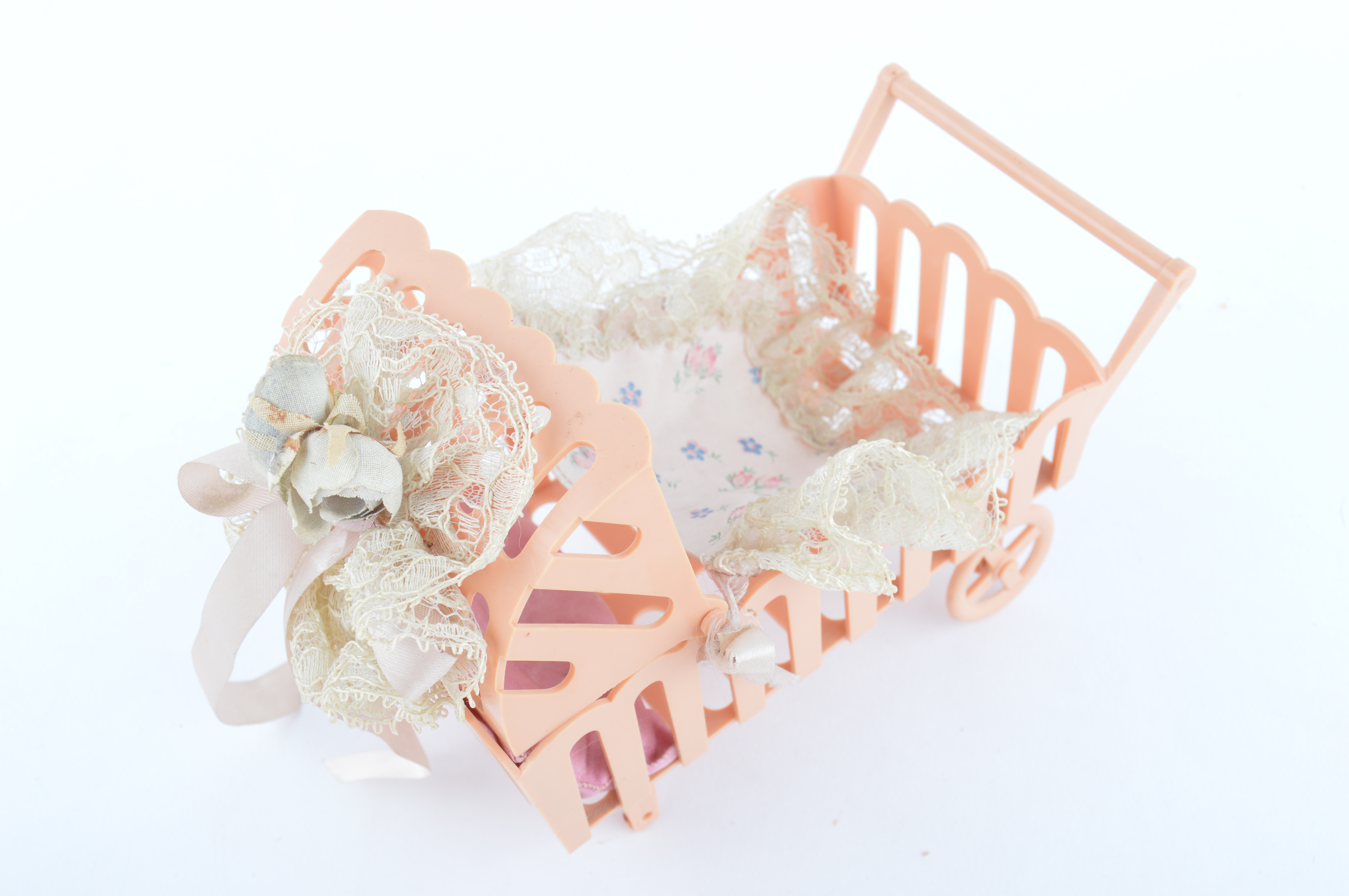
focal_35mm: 46
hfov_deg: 42.4
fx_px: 1741
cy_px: 448
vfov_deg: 28.9
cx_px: 674
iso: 100
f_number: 9
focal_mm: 31
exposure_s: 1/25
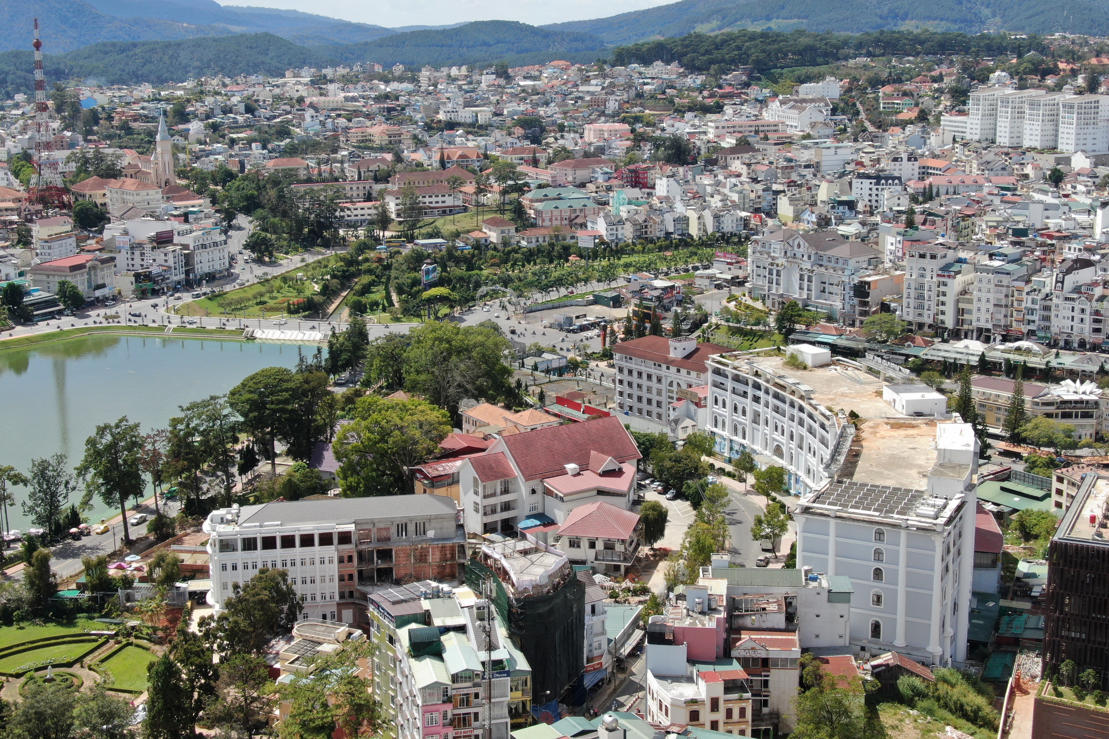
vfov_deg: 27.0
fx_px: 1540
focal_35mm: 50
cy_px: 339
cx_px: 554
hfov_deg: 39.6
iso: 100
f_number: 3.8
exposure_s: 1/640
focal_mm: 8.6
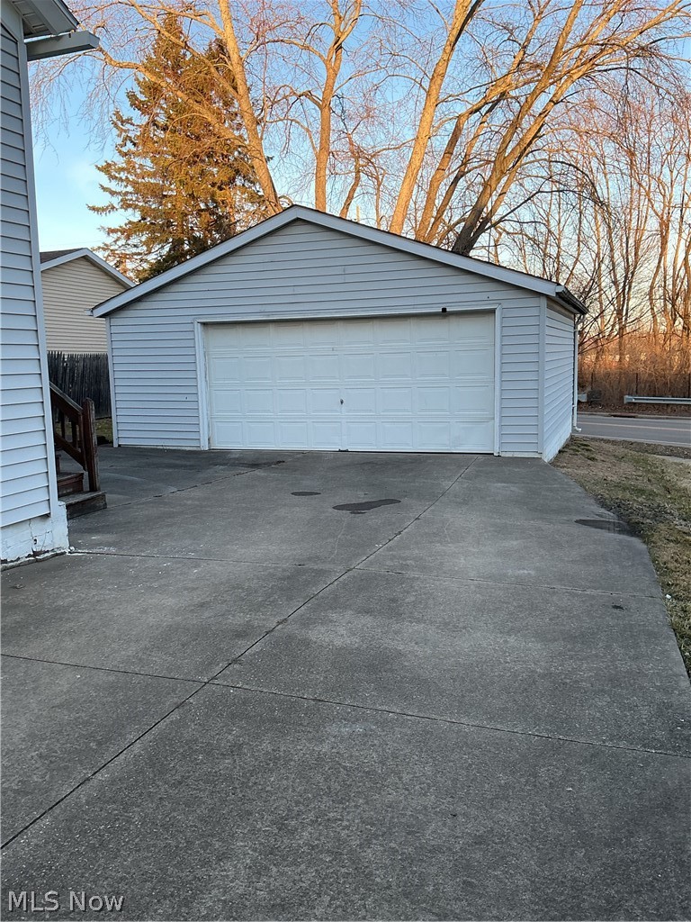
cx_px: 346
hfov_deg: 48.2
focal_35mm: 29
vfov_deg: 61.7
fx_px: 772
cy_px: 461
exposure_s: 1/142
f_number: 1.8
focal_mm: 3
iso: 32
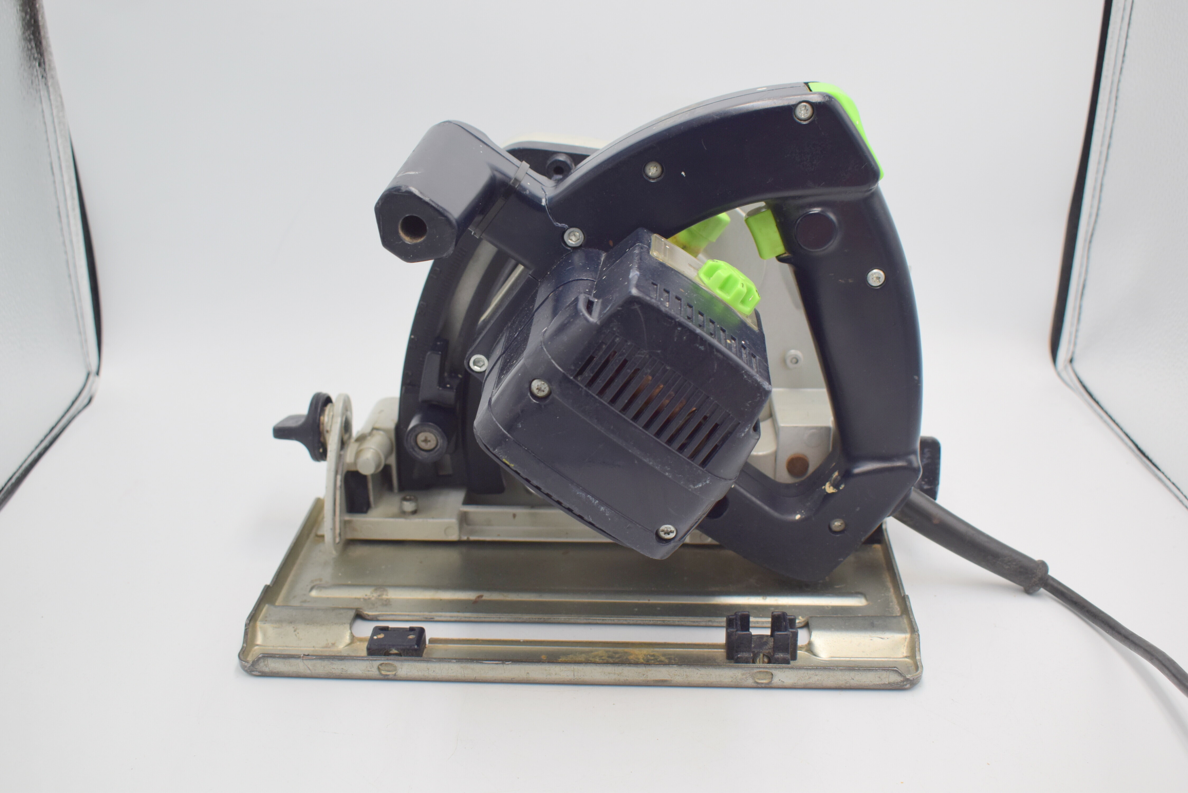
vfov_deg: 34.2
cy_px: 396
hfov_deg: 49.5
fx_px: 1287
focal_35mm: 39
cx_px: 594
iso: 400
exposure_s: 1/160
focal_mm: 26
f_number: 6.3
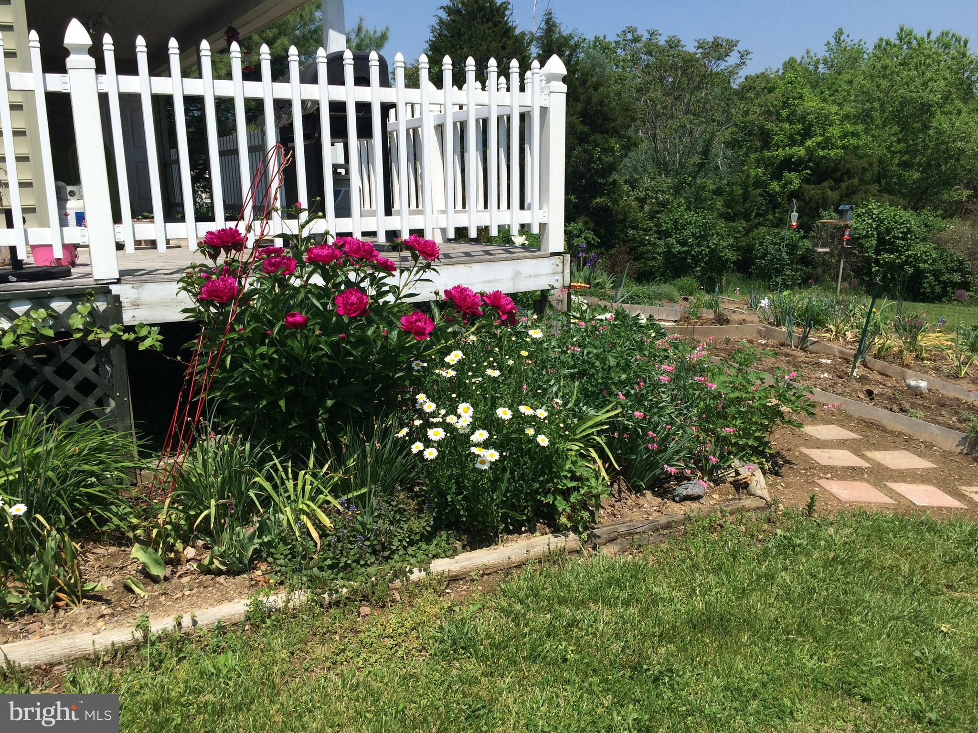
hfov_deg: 61.7
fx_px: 819
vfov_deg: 48.2
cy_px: 366
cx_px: 489
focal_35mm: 29
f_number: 2.2
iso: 32
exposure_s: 1/2740
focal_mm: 4.15
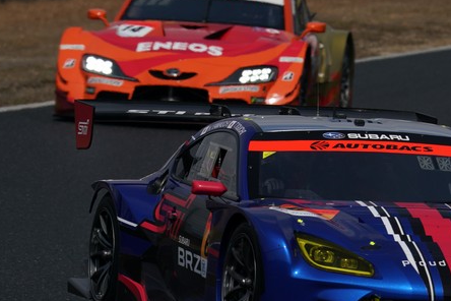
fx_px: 10084
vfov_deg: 1.7
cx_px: 350
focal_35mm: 805
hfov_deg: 2.6
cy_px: 173
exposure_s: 1/1000
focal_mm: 496
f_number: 11
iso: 200
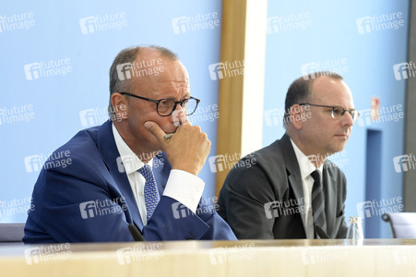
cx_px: 208
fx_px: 1386
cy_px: 138
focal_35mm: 120
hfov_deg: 17.1
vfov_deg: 11.4
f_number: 5.6
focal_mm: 120
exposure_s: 1/500
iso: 4000
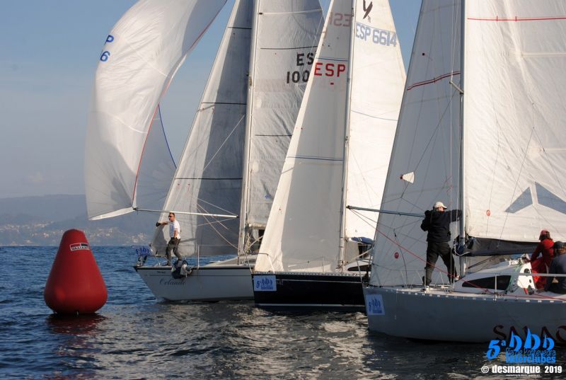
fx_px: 1300
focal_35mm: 82
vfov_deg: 16.6
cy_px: 190
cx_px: 283
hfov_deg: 24.6
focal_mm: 55
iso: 100
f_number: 9
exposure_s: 1/320
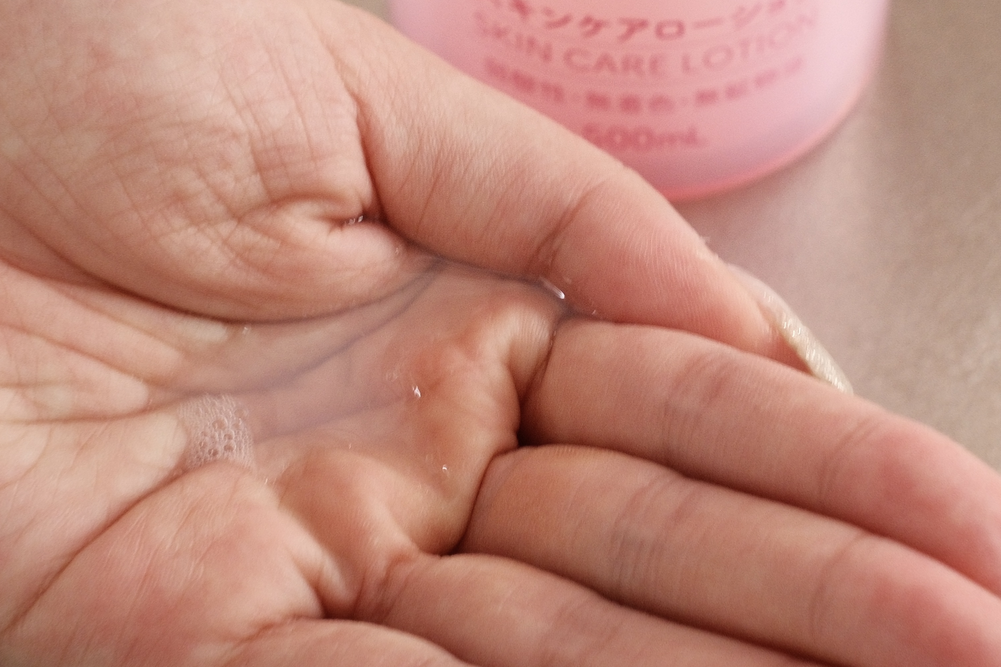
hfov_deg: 16.8
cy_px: 154
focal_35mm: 122
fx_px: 3392
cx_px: 474
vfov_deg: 11.2
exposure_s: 1/5.3
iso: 1000
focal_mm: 35
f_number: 6.4
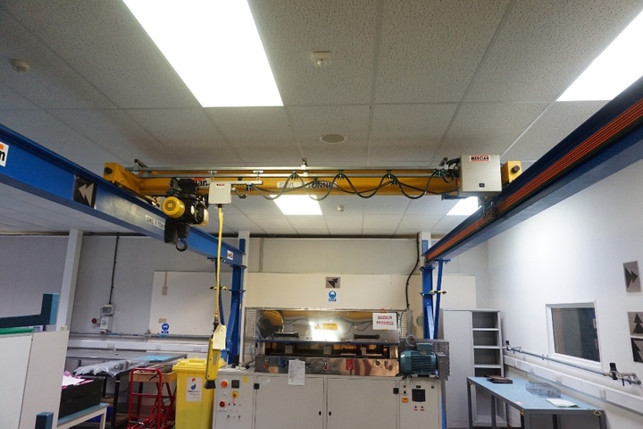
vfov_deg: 53.1
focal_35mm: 24
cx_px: 322
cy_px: 214
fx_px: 429
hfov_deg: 73.7
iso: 1600
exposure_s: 1/160
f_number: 3.5
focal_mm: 16
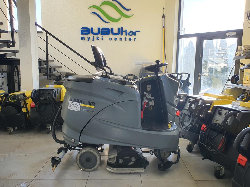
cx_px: 122
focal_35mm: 27
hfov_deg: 65.3
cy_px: 91
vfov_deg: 51.4
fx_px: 195
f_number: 2.4
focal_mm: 4.3
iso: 50
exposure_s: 1/110
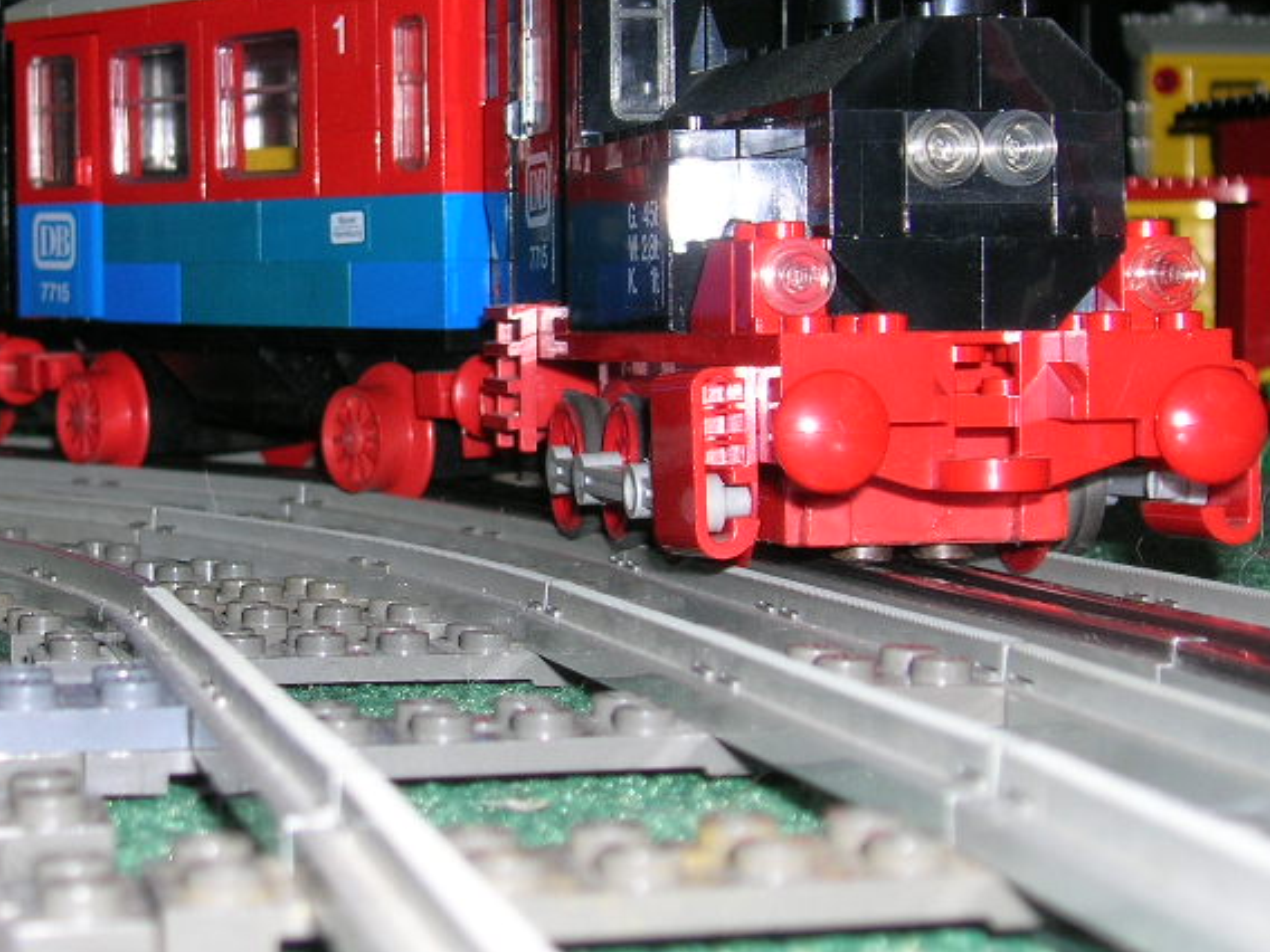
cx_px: 358
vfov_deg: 17.7
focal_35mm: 83
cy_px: 308
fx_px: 3045
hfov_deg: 23.4
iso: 50
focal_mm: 7.7
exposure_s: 1/60.1
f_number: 3.2
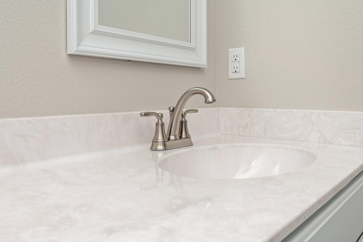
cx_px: 182
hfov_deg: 62.0
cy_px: 121
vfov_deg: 43.5
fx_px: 302
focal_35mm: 30
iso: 320
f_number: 9
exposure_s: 1/60
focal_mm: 30
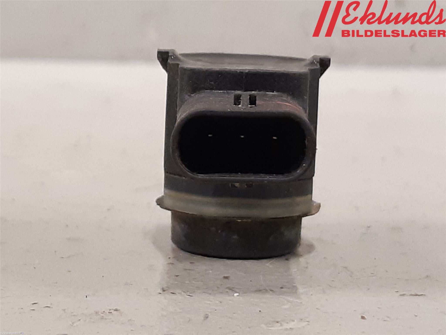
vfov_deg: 53.1
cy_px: 168
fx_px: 335
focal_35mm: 26
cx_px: 223
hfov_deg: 67.3
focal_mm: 3.93
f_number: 1.7
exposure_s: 1/50
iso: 250
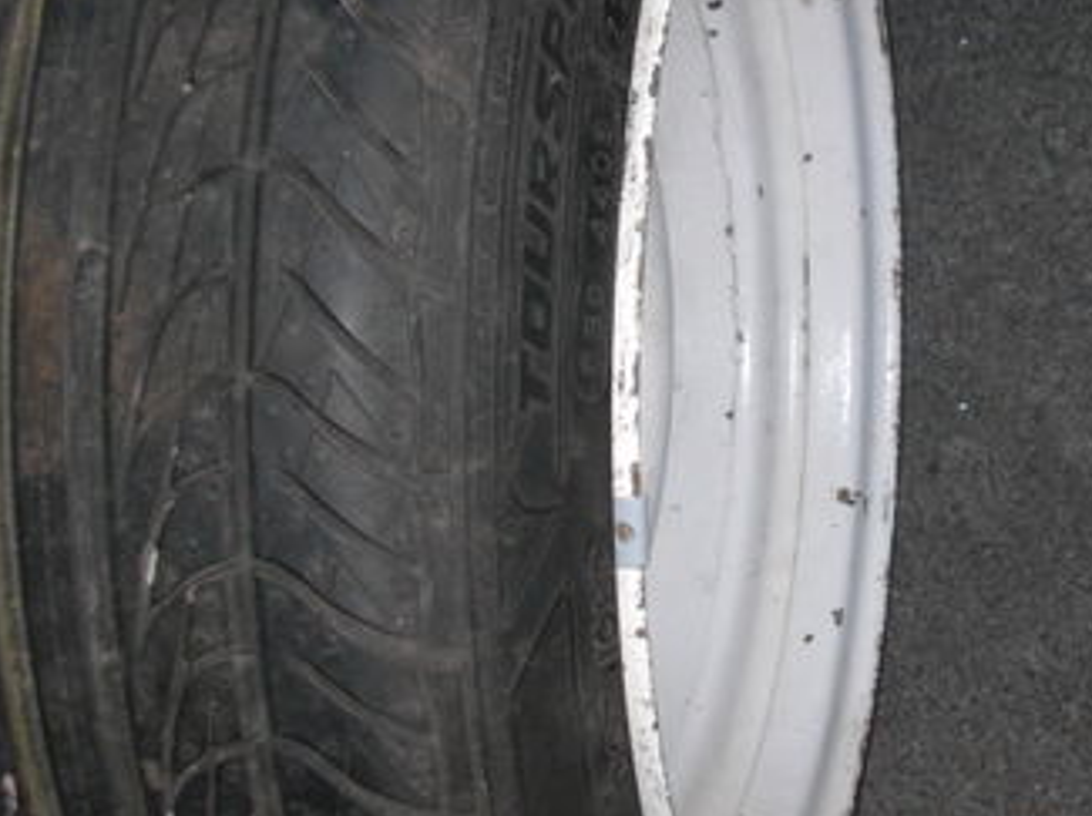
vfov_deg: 20.7
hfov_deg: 27.3
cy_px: 366
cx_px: 685
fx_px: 2237
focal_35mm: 71
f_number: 2.8
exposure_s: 1/60
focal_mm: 6.3
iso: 100
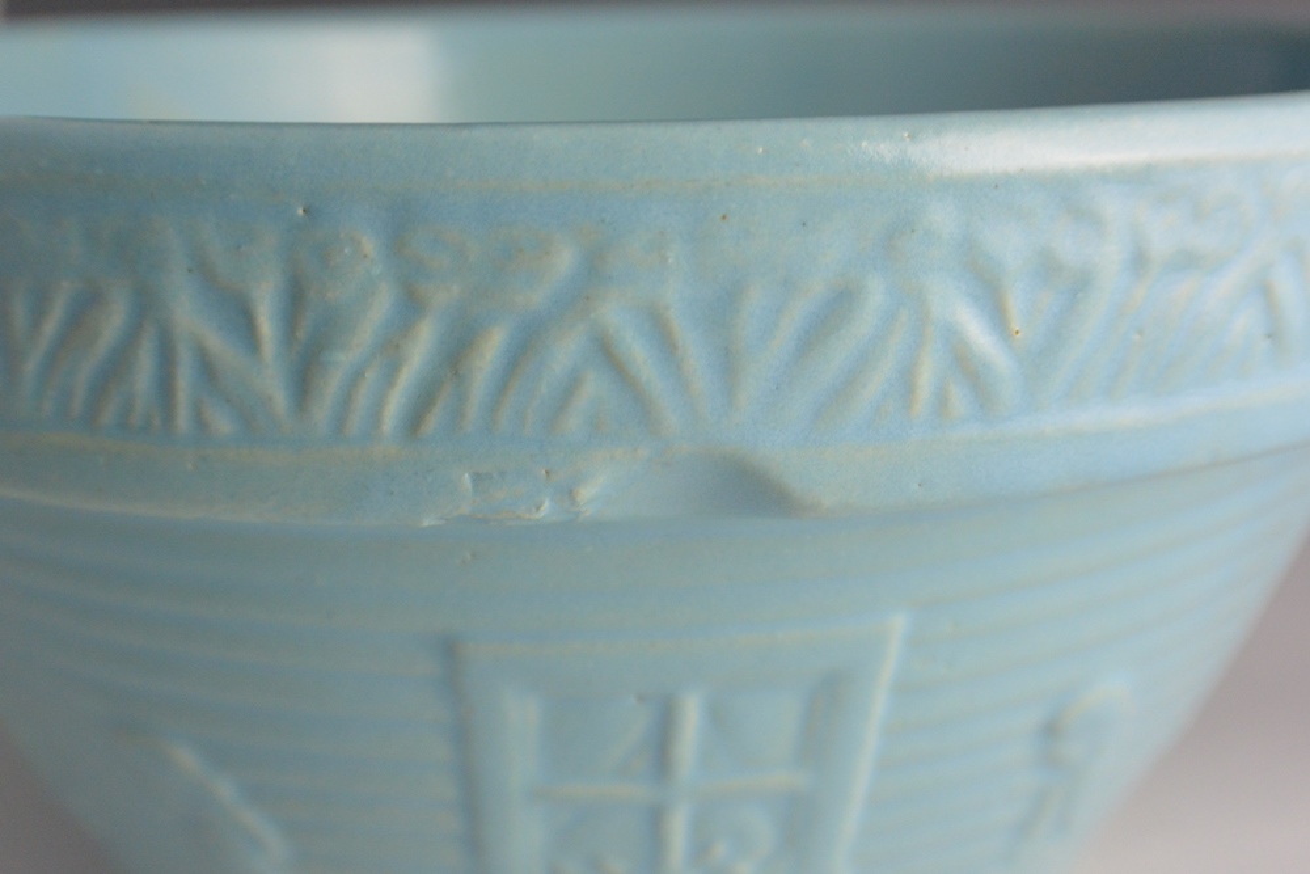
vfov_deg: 29.9
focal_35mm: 45
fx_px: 1638
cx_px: 655
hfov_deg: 43.6
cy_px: 437
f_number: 4.5
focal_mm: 16.9
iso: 560
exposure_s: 1/60
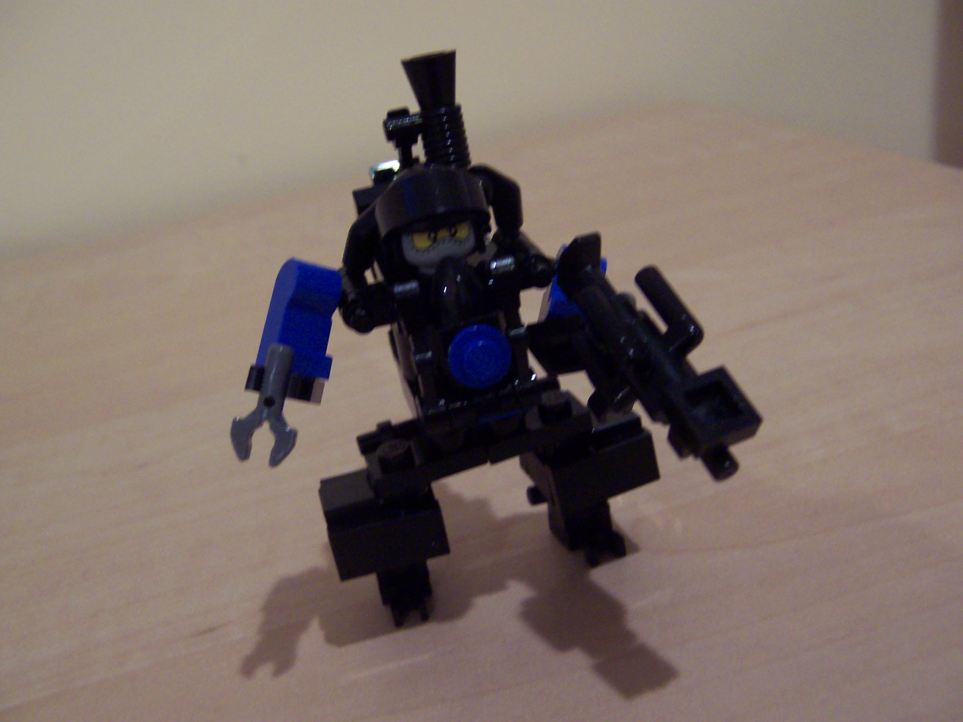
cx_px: 482
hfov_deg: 51.4
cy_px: 361
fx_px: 1002
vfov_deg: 39.7
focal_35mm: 36
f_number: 2.8
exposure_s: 1/10
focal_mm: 5.6
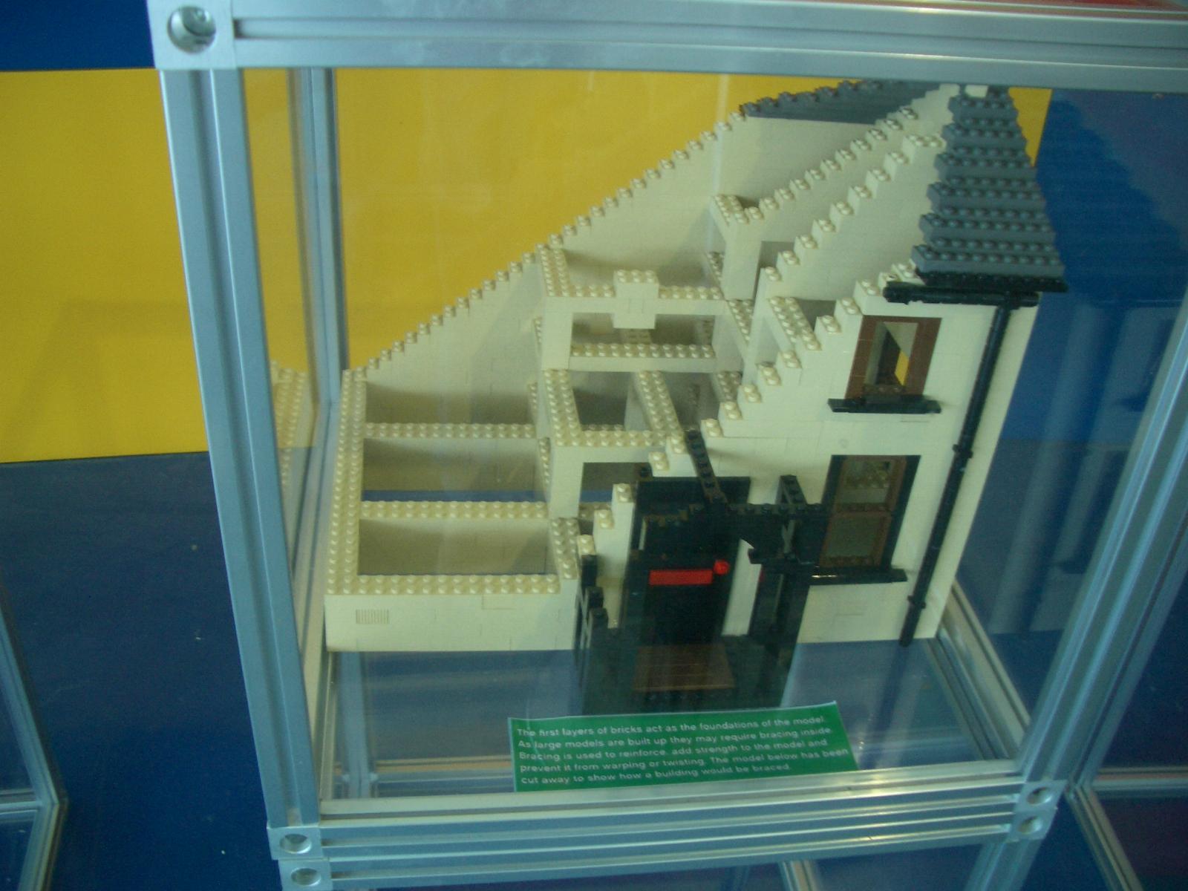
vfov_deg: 40.7
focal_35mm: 35
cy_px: 446
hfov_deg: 52.6
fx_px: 1201
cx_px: 594
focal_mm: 5.8
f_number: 2.6
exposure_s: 1/13
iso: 100
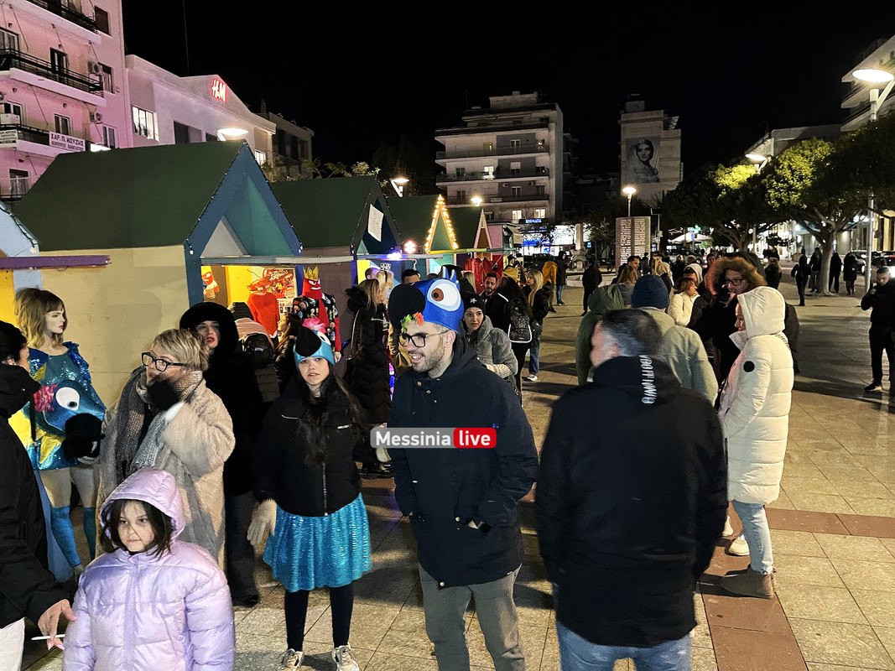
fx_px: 646
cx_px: 448
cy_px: 336
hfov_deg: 69.4
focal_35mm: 25
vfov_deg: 54.9
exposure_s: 1/30
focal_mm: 5.1
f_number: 1.6
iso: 1000
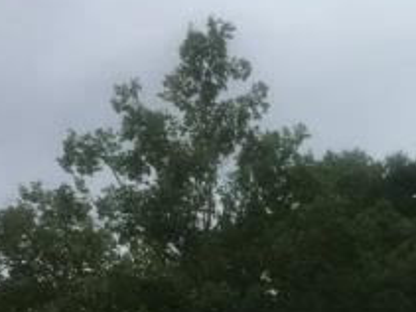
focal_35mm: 110
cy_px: 474
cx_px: 574
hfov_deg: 16.7
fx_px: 1321
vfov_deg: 12.7
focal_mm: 4.15
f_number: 2.2
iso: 25
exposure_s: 1/827
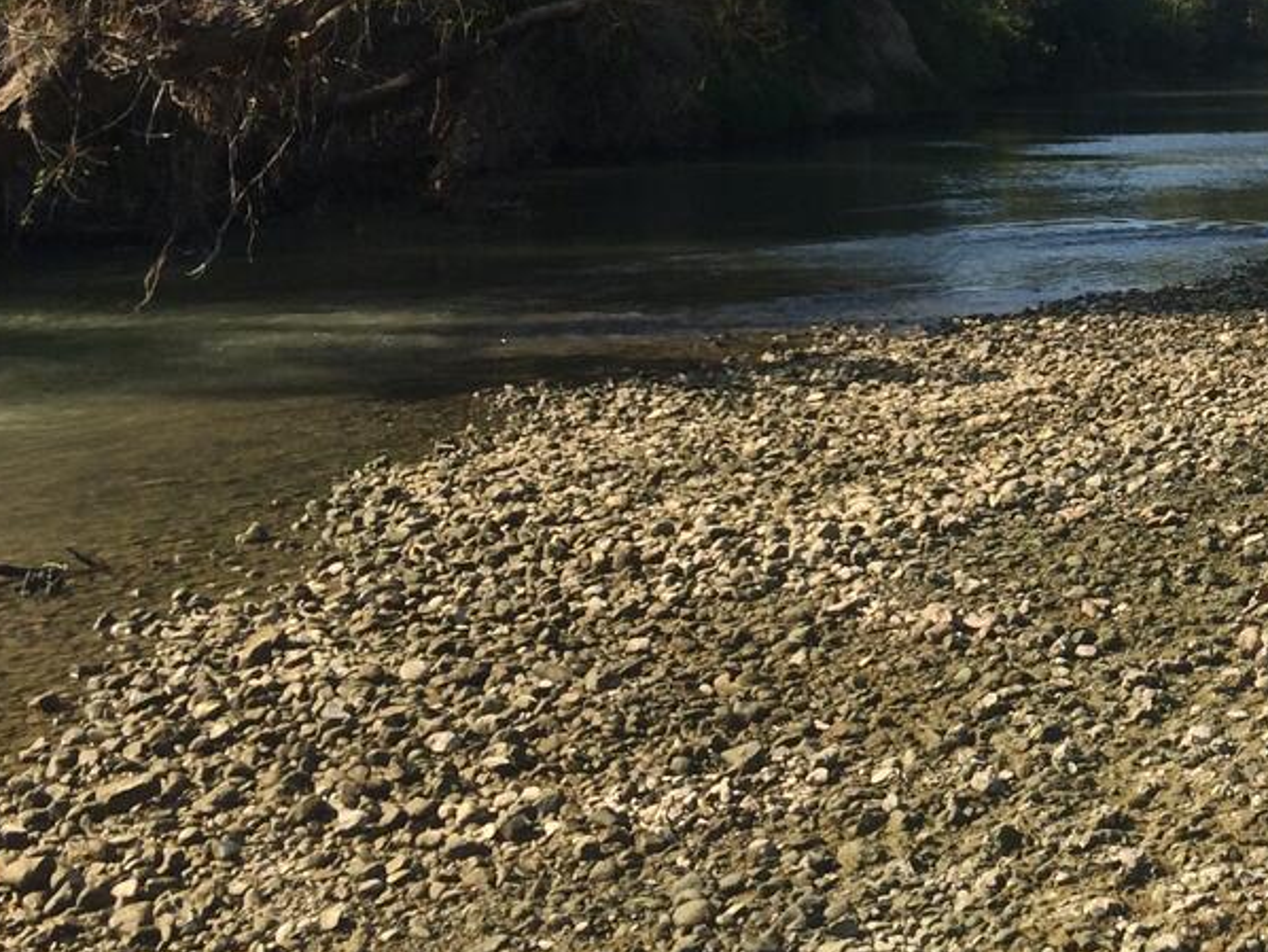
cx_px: 1323
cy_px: 87
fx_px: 2455
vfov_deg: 21.4
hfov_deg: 27.0
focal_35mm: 67
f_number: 2.2
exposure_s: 1/1414
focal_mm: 4.12
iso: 32
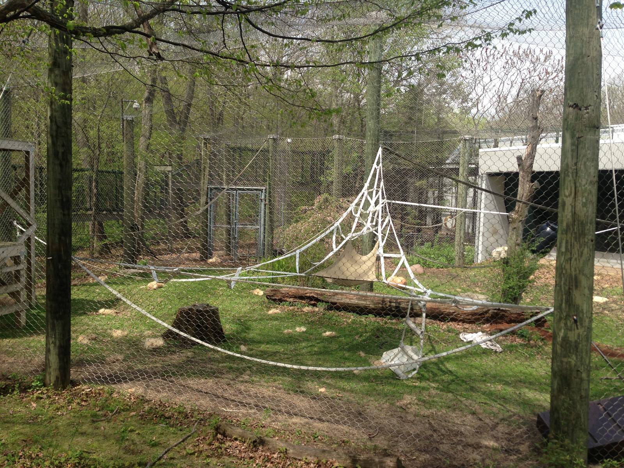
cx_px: 312
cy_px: 234
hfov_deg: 55.4
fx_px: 595
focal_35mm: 33
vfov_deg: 42.9
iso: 50
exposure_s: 1/733
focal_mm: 4.13
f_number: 2.4
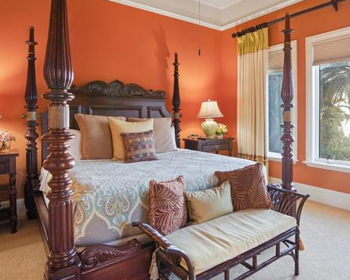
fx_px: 238
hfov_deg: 71.7
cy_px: 104
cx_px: 213
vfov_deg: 60.0
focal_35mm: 23
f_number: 4
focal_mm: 16
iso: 320
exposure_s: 1/50
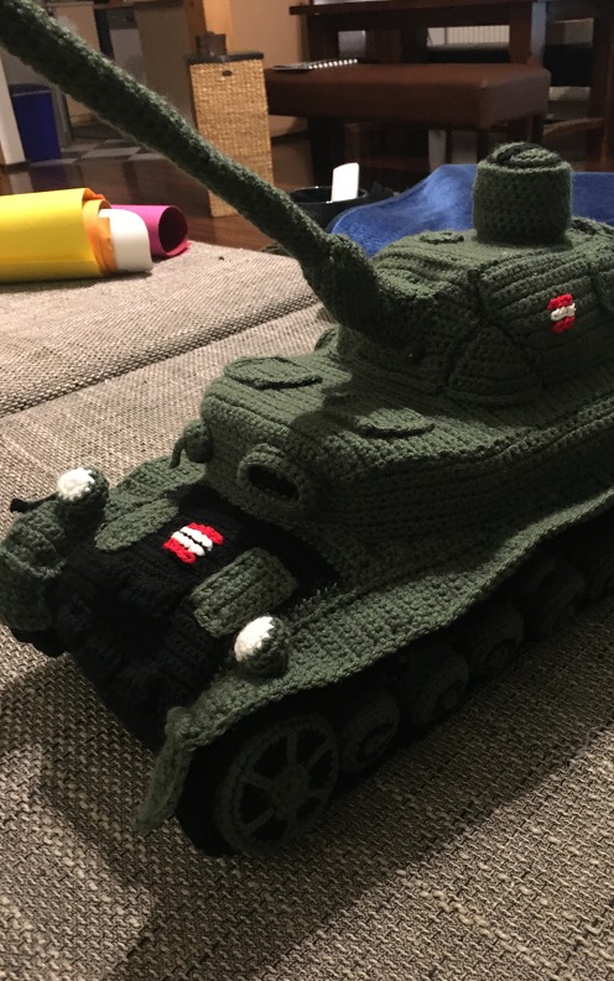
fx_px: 830
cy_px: 491
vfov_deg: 61.2
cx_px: 370
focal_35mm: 31
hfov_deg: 40.4
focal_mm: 4.15
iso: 400
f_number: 2.2
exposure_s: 1/17
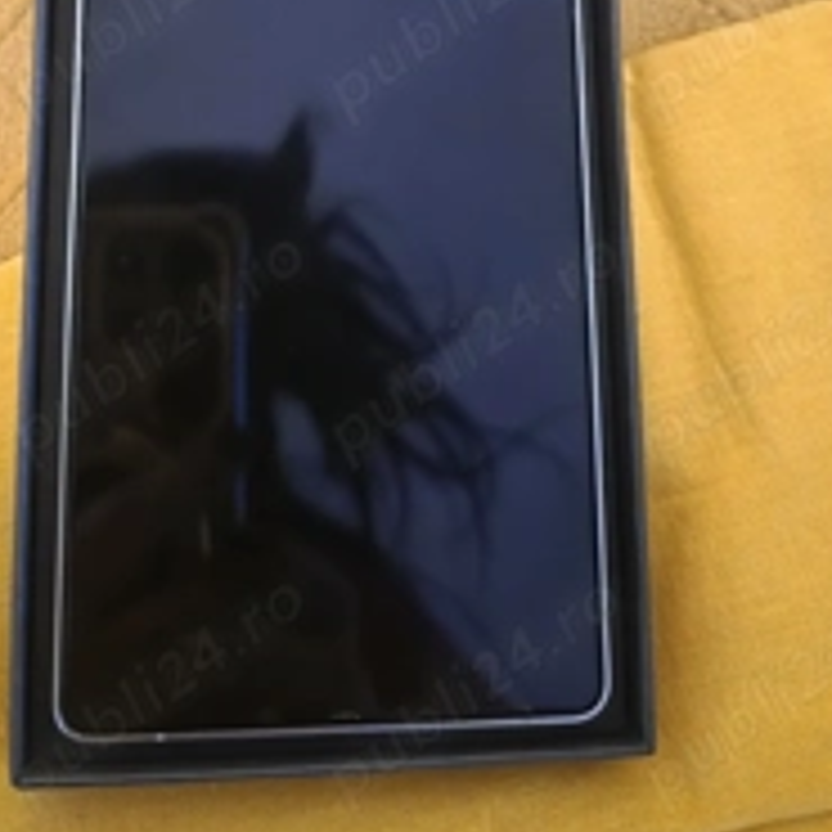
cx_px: 315
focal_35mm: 44
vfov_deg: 35.9
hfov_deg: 38.1
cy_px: 76
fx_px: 1196
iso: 2000
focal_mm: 6.3
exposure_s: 1/20
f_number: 1.7
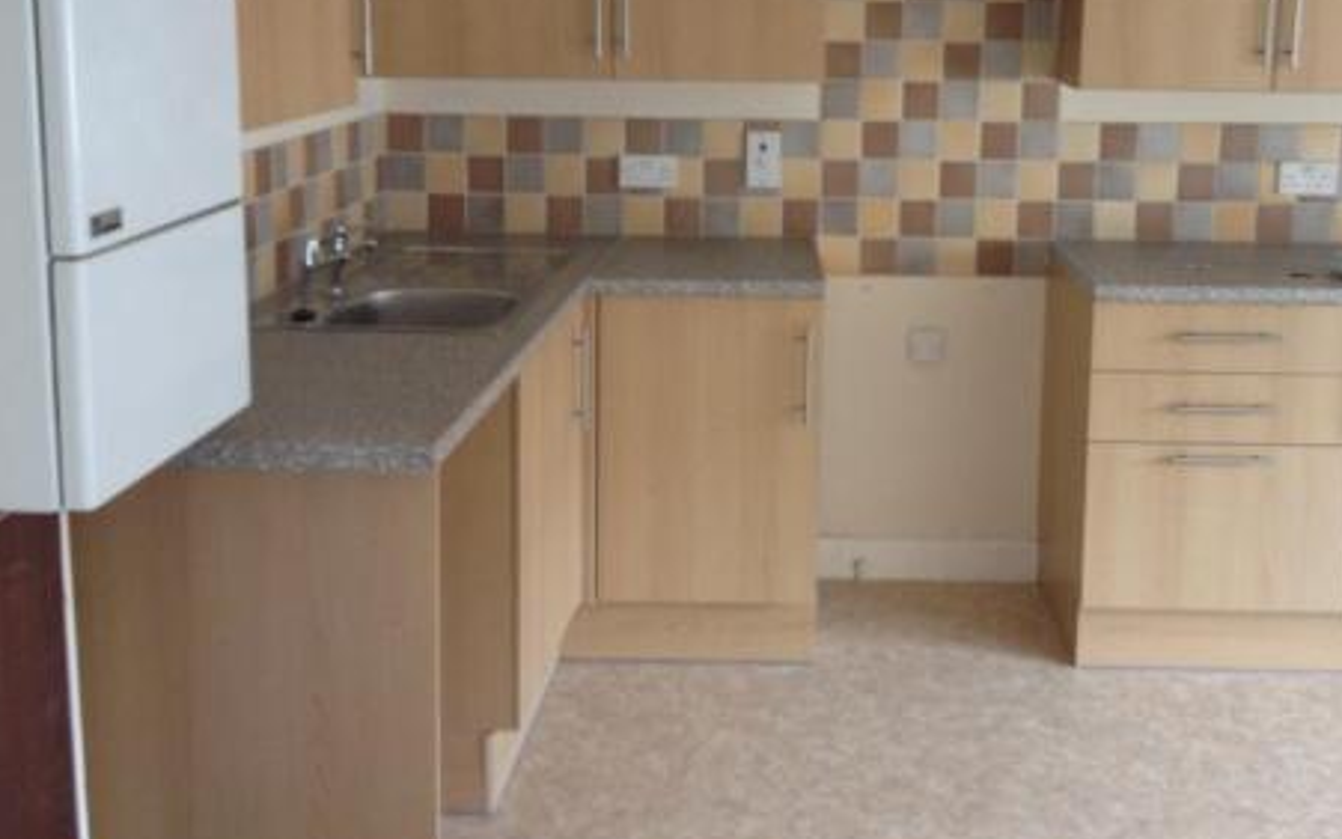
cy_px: 248
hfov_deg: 41.8
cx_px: 745
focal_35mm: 48
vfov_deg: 26.6
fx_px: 1756
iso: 100
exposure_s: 1/20
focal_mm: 4.28
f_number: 2.4
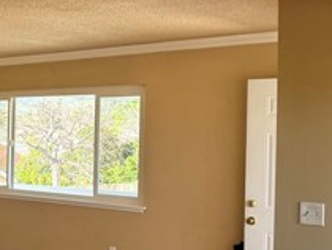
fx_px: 701
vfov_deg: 20.2
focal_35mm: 73
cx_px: -52
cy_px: 142
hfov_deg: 24.5
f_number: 1.78
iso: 80
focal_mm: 6.76
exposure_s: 1/133
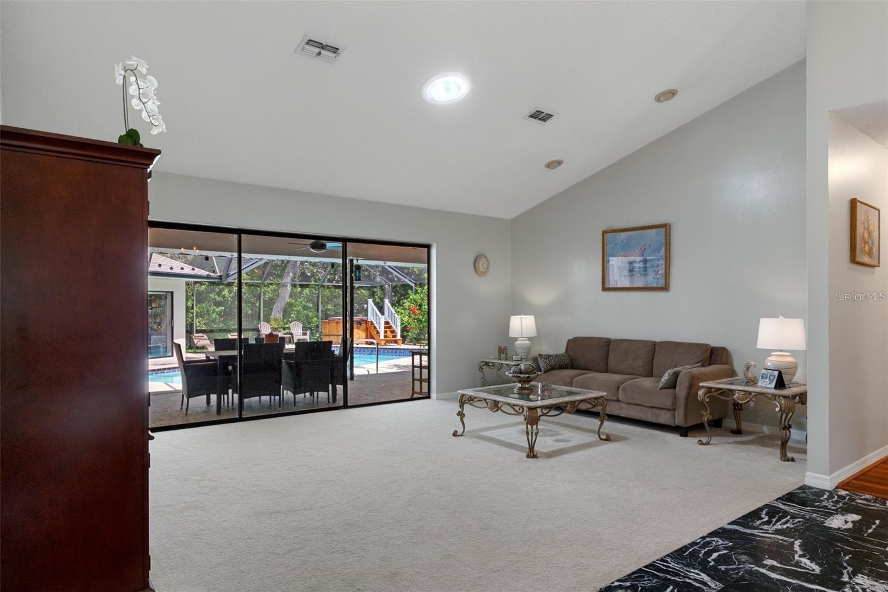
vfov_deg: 59.5
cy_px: 296
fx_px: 518
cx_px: 444
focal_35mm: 21
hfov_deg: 81.2
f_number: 8
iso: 250
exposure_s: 1/3
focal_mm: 14
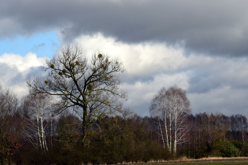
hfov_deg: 19.4
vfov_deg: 13.1
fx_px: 724
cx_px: 124
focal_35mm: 105
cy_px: 82
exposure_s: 1/320
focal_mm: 70
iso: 400
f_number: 10
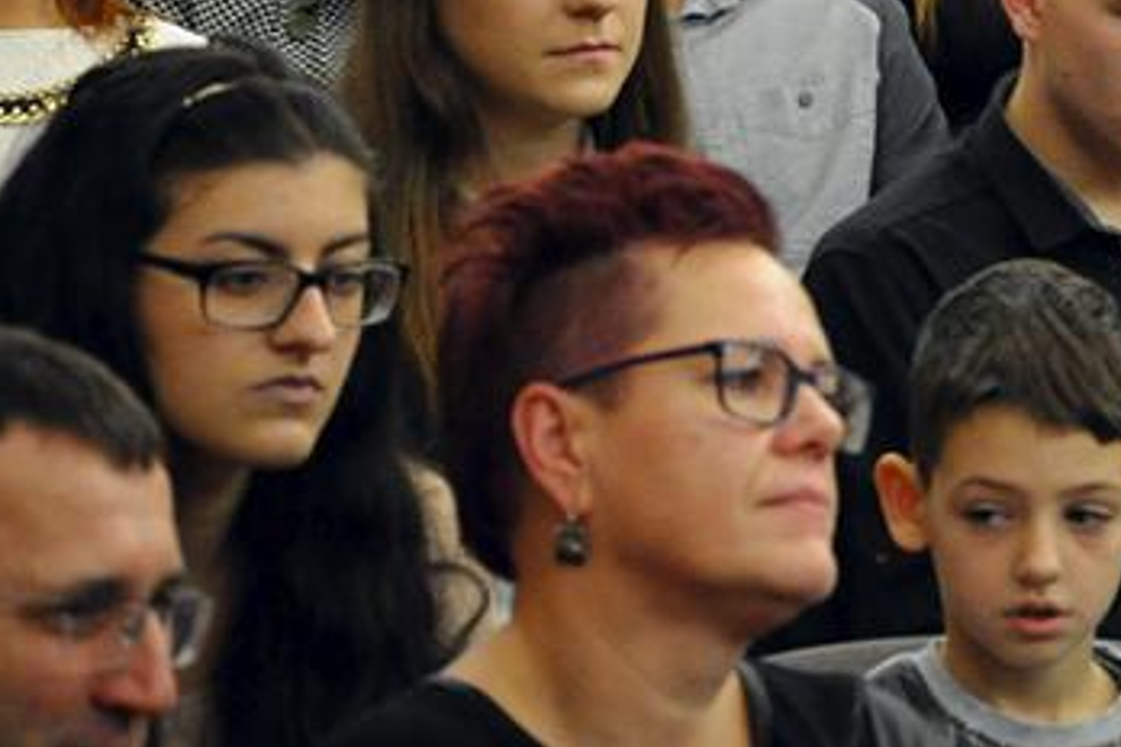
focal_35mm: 384
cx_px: 1292
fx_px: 11963
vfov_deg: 3.6
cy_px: -147
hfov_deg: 5.3
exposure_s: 1/80
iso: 2500
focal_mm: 105
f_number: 5.6
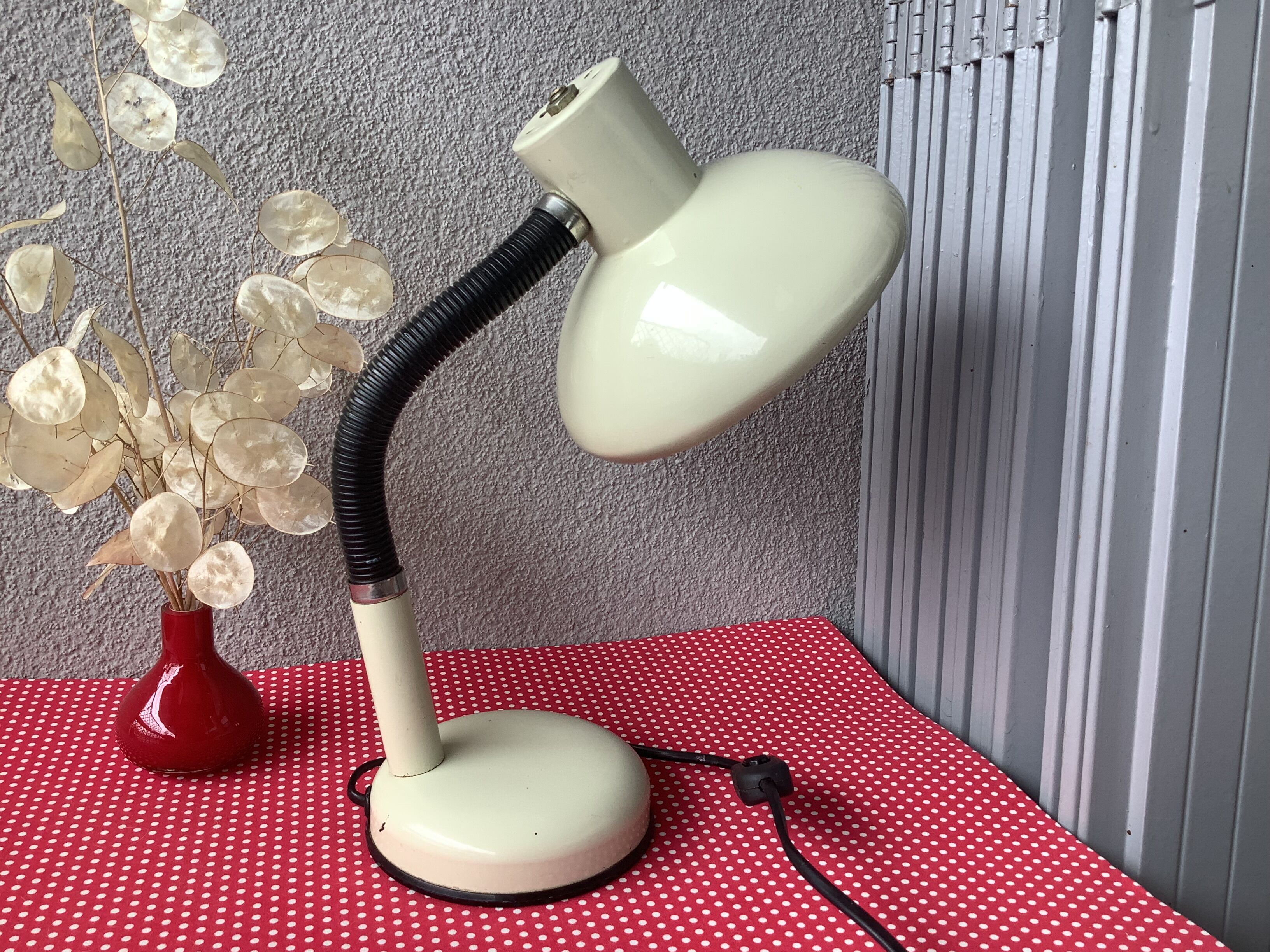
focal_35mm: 31
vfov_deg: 45.4
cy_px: 476
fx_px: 1137
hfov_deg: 58.4
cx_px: 635
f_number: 2.4
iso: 25
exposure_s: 1/154
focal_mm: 3.3
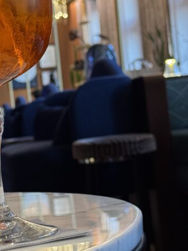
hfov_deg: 13.9
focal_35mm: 106
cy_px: 121
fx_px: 768
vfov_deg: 18.5
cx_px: 66
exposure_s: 1/33
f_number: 1.78
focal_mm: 6.76
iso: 200
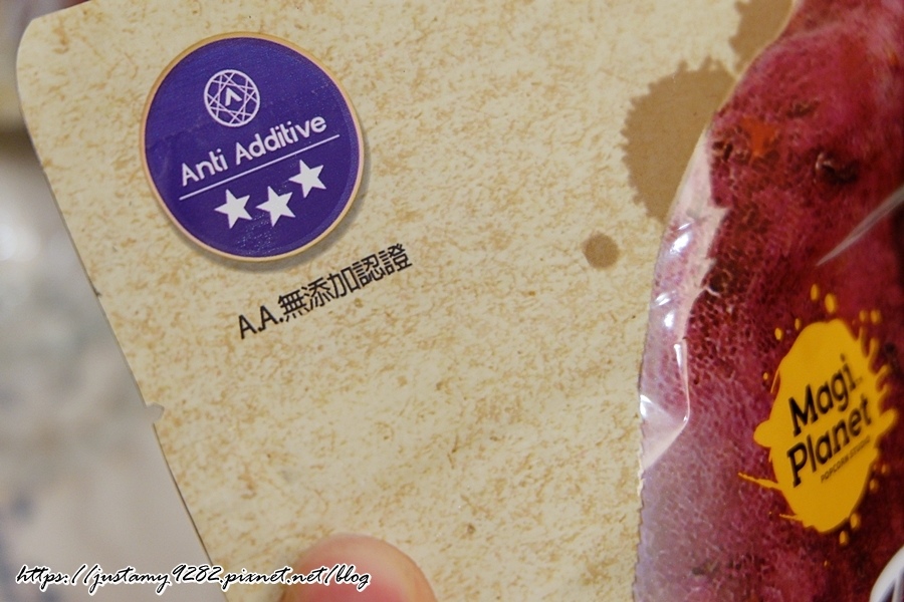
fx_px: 1883
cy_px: 301
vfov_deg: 18.2
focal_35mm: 75
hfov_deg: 27.0
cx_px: 452
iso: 1600
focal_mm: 50
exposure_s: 1/105
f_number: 5.6
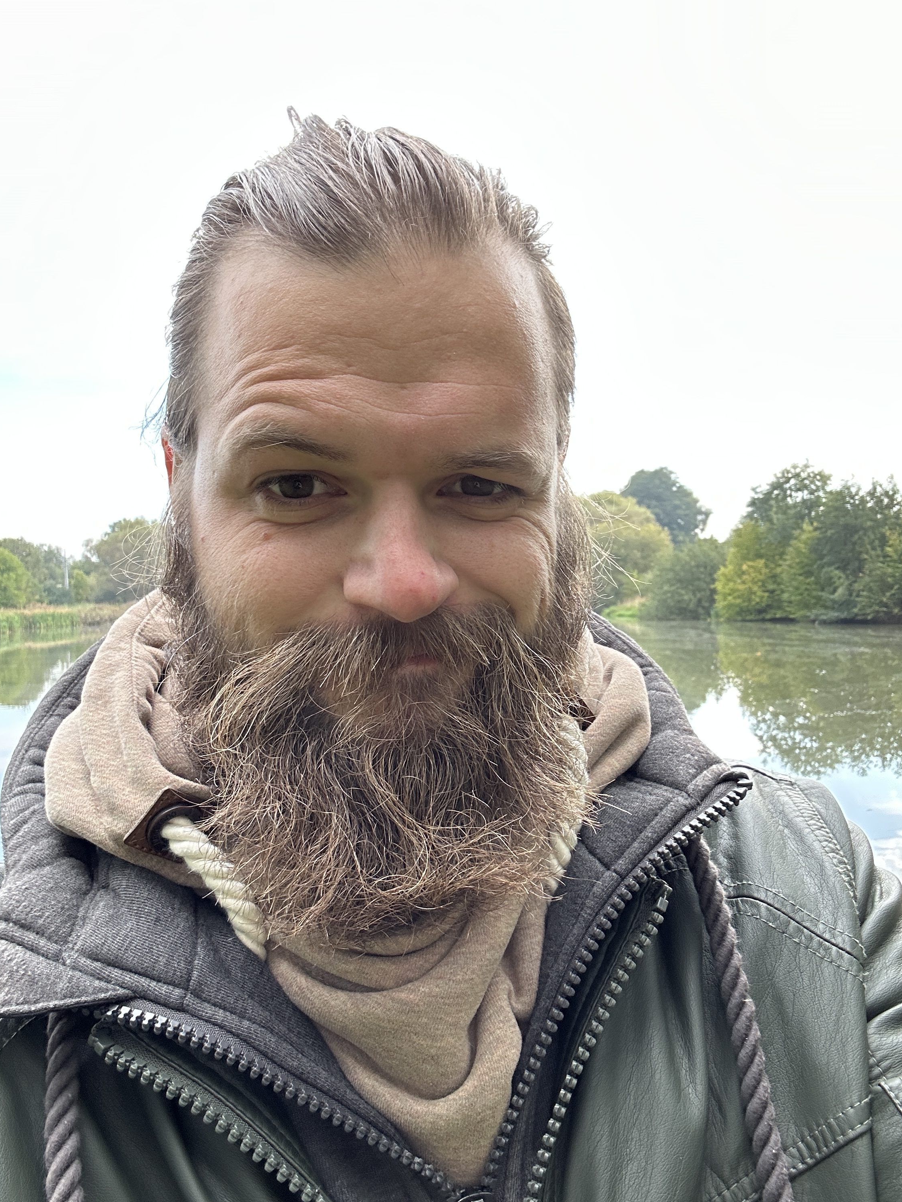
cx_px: 456
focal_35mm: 31
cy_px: 582
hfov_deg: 45.4
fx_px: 1077
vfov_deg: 58.3
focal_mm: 2.69
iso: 50
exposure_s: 1/121
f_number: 1.9
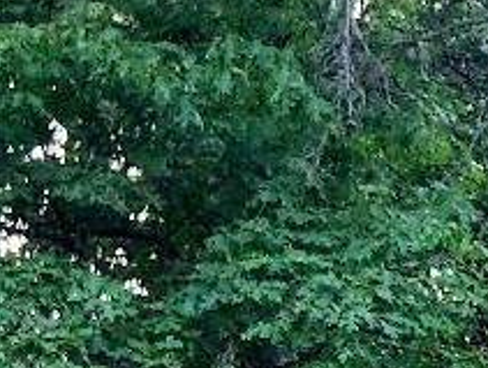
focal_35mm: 174
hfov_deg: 10.3
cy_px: 810
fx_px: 2457
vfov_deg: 8.0
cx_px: 1034
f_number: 1.8
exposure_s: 1/182
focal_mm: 5.4
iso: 200
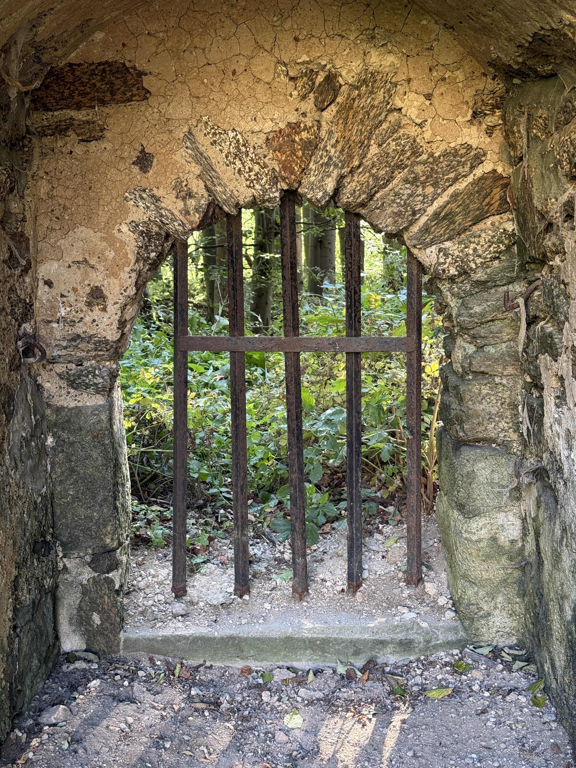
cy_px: 384
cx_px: 288
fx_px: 1065
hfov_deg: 30.3
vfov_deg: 39.7
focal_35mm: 48
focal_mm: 6.76
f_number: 1.78
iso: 100
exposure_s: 1/60
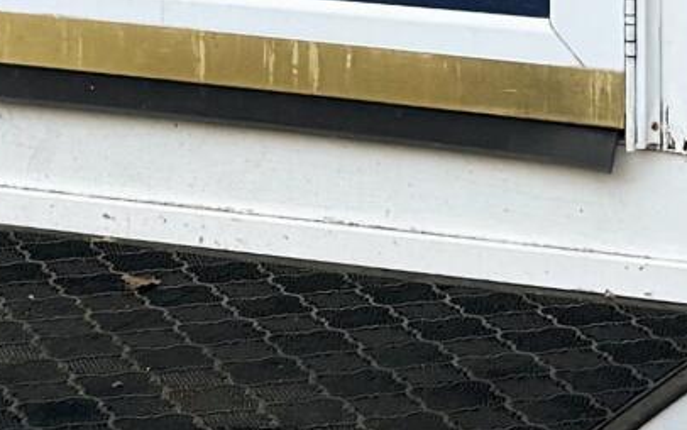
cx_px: 320
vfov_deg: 6.6
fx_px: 3521
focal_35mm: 188
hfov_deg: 11.1
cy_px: -628
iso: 80
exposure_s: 1/1464
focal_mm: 6.76
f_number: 1.78
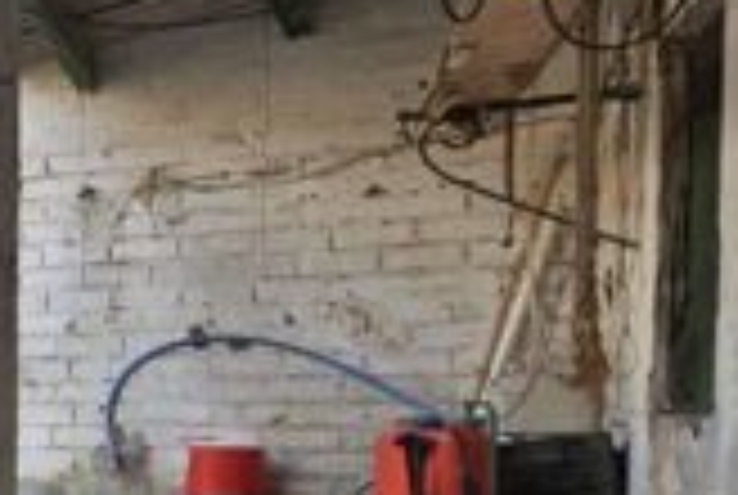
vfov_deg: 22.7
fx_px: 1191
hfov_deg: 18.3
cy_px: 482
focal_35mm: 58
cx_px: -803
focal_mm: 2.2
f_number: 2.2
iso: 50
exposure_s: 1/184
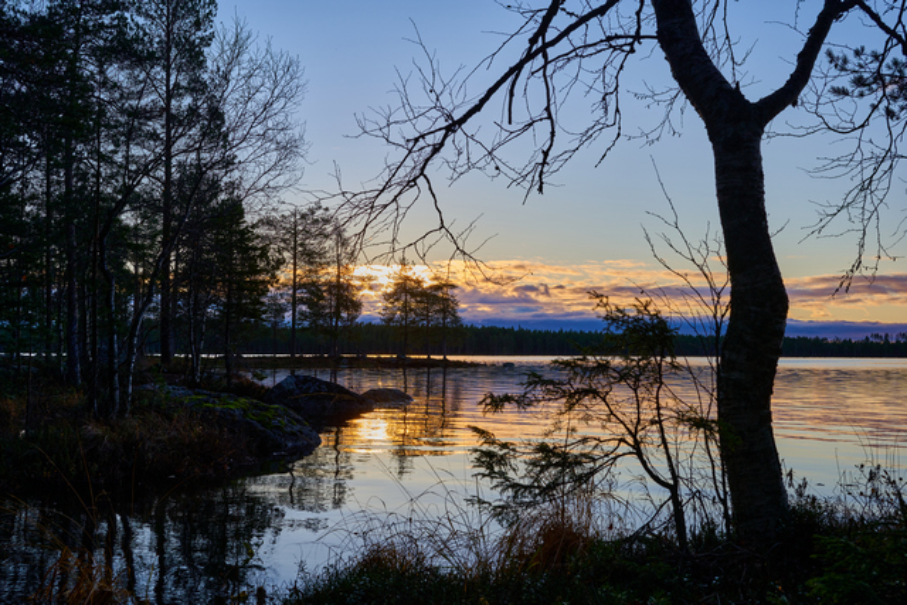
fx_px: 1008
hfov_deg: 48.4
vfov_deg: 33.4
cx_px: 454
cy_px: 302
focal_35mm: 40
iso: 100
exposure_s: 1/100
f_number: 11
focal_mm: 40
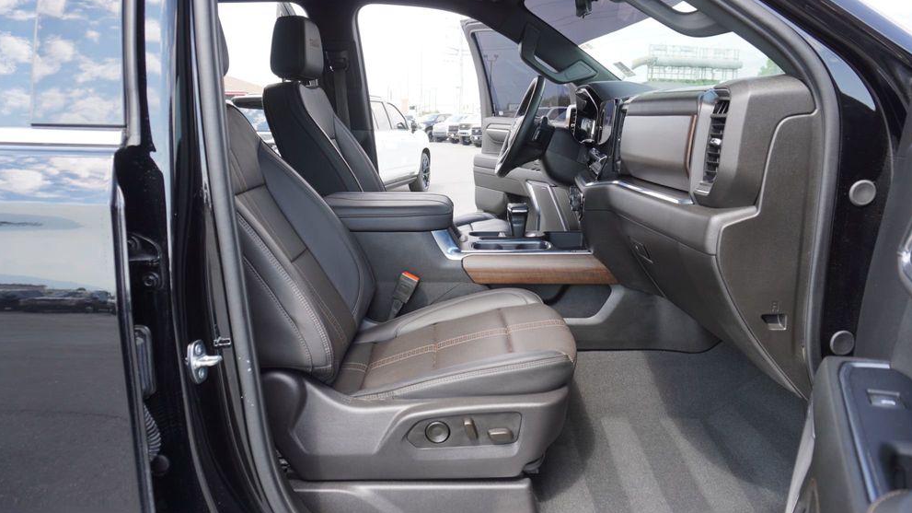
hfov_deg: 71.9
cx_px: 468
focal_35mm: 26
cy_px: 241
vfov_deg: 44.3
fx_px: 629
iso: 100
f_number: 5
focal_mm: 16
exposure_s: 1/100
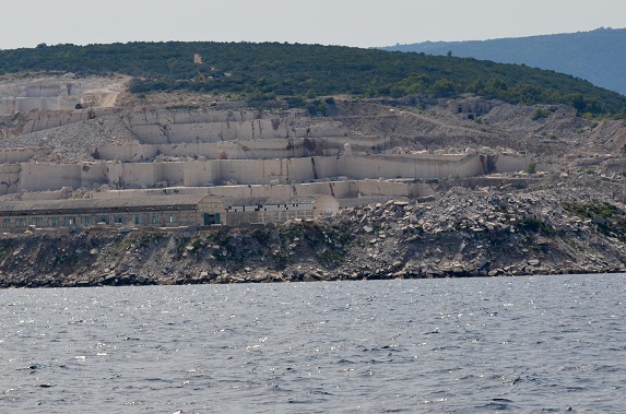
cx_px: 159
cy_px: 65
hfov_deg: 11.2
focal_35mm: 183
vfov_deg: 7.4
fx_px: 3174
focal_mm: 70
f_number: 5.6
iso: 400
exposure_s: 1/4000
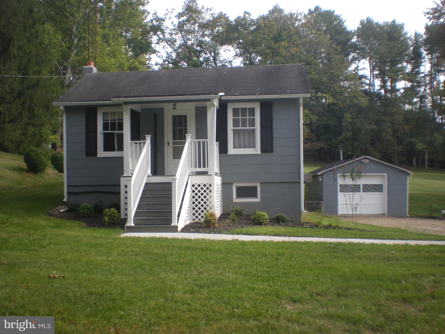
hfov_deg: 49.0
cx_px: 222
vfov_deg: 37.7
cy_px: 167
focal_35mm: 38
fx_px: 489
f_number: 4.6
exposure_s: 1/140
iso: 64
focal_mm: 6.3
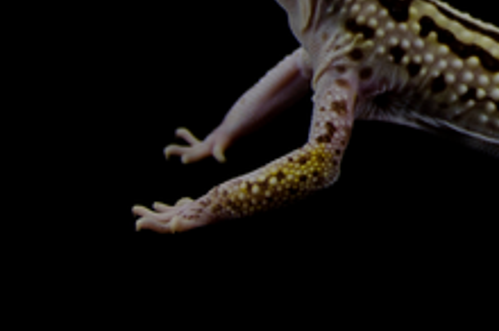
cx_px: 633
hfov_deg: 13.0
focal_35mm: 153
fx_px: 2118
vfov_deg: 8.8
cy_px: -104
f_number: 4.5
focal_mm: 32
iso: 125
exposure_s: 1/160
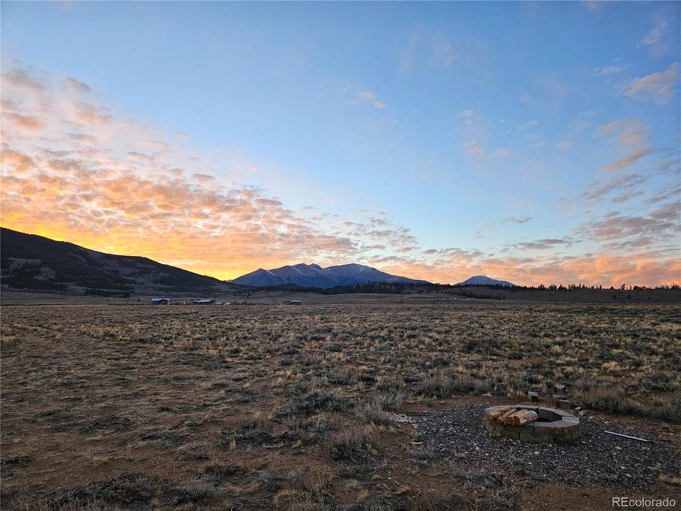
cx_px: 340
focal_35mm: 23
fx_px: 452
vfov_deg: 58.9
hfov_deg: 73.9
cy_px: 256
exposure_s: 1/180
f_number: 1.8
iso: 64
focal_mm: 5.4
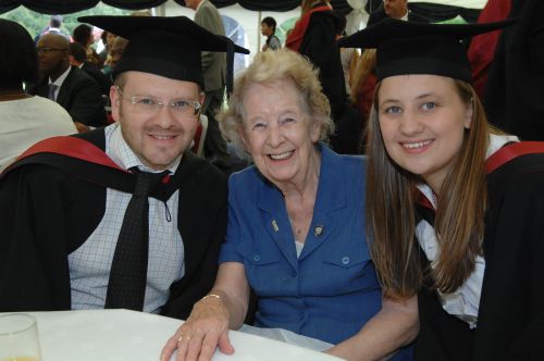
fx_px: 589
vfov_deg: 34.1
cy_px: 180
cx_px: 272
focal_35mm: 39
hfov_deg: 49.6
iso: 400
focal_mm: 26
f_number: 5.6
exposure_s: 1/125
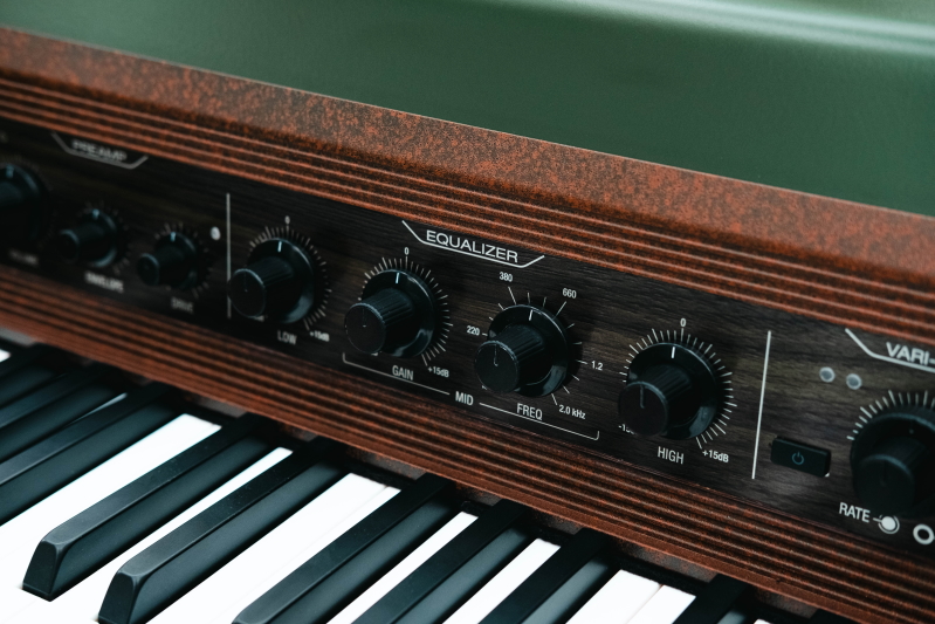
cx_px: 468
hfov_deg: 37.5
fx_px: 1377
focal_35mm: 53
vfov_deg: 25.5
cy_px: 312
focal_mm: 35
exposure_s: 1/800
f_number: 4
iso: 1000
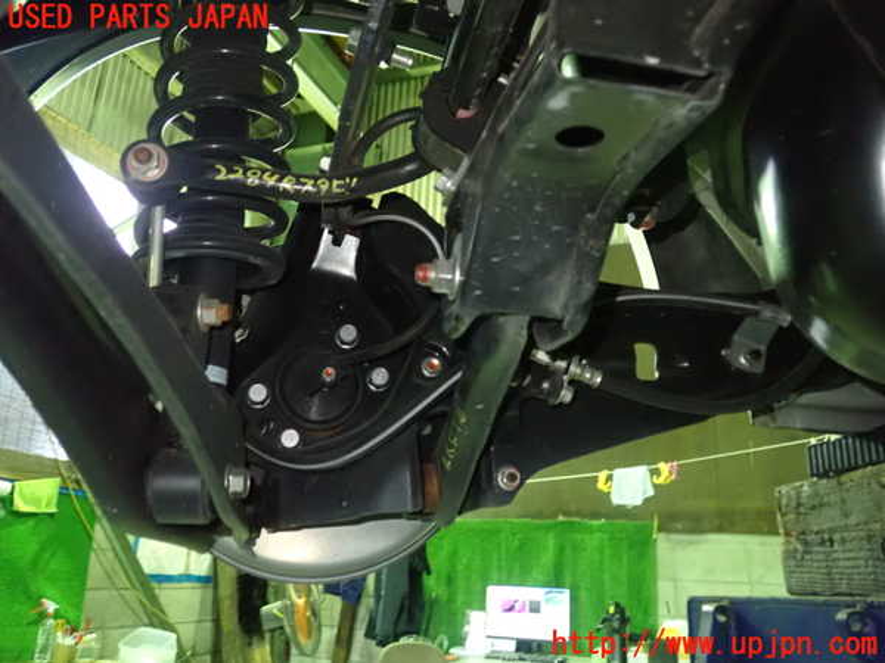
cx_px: 442
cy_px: 332
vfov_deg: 46.8
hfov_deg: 60.0
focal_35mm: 30
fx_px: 767
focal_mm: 5.5
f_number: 2.3
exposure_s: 1/30
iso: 1600
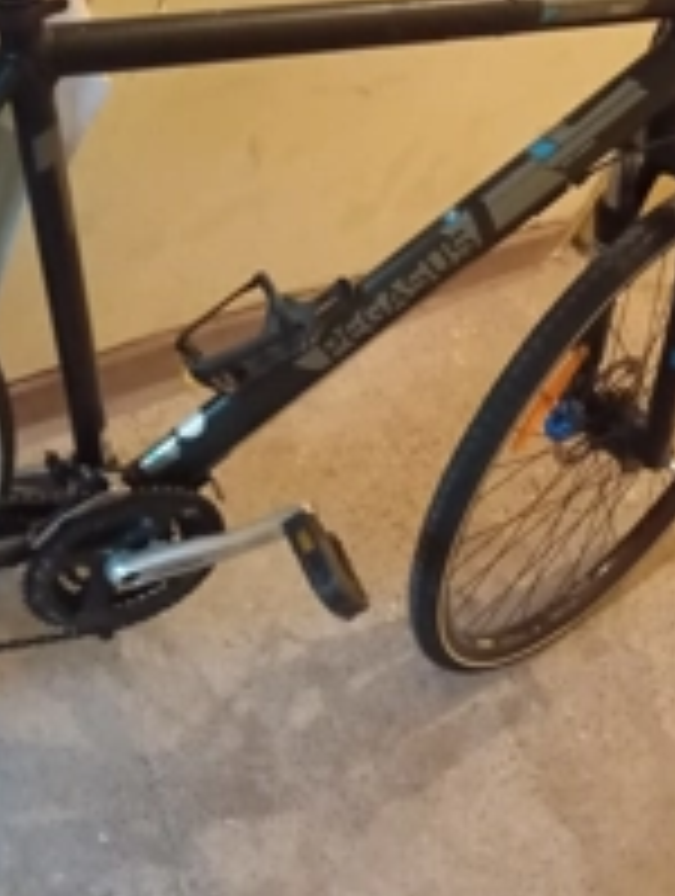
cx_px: 356
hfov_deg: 26.2
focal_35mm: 56
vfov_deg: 34.3
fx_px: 1451
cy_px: 401
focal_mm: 4.22
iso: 7137
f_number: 1.8
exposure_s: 1/20
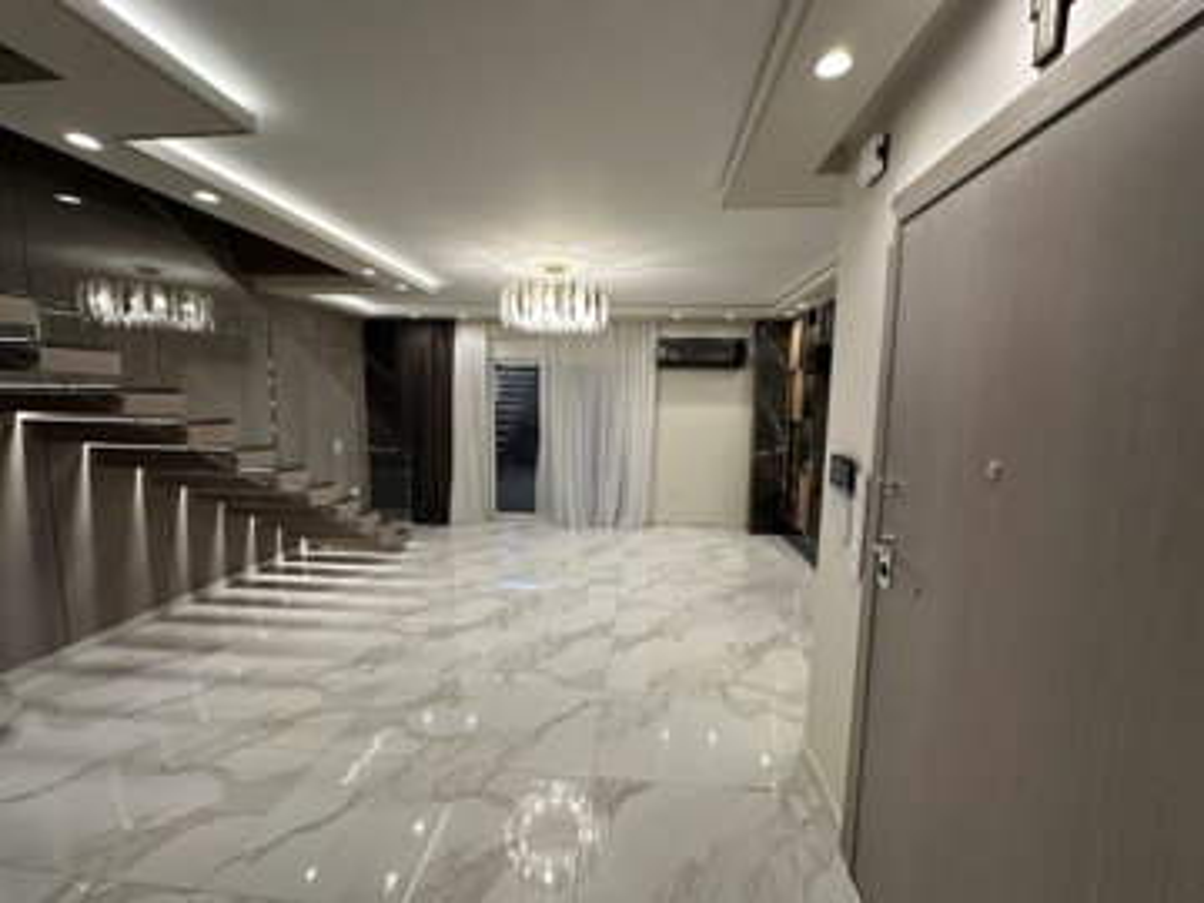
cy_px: 452
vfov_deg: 85.7
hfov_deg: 102.1
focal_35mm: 14
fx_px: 487
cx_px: 602
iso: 160
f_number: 2.2
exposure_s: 1/119
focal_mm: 2.22
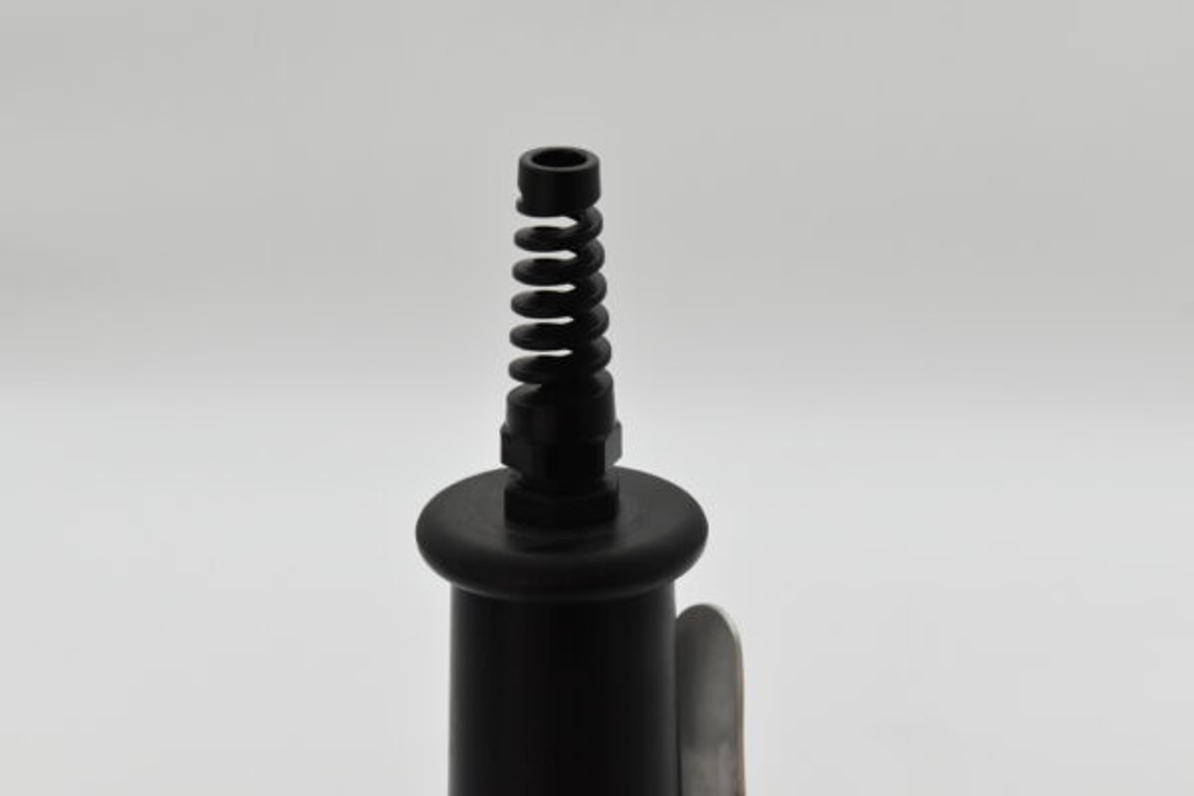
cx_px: 597
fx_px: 2736
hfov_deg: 24.6
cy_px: 398
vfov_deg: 16.6
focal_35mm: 82
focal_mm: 55
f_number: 8
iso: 1600
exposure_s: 1/1600
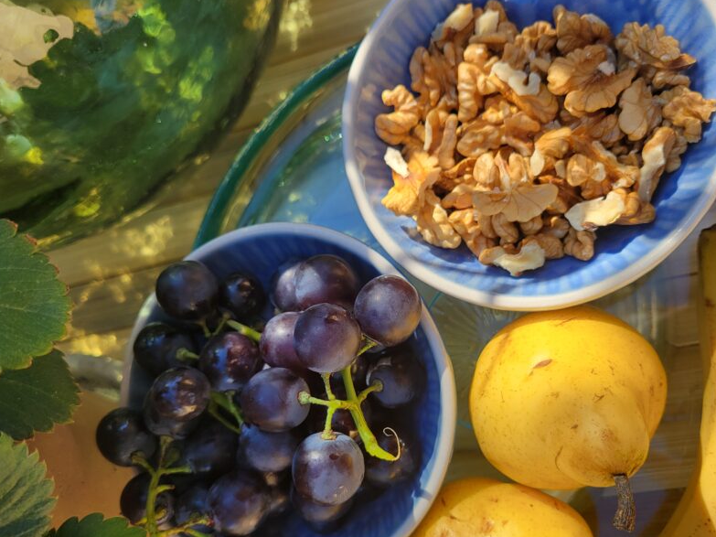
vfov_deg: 41.4
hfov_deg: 53.8
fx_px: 703
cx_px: 410
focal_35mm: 34
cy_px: 340
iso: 40
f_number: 1.8
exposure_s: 1/654
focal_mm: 5.4
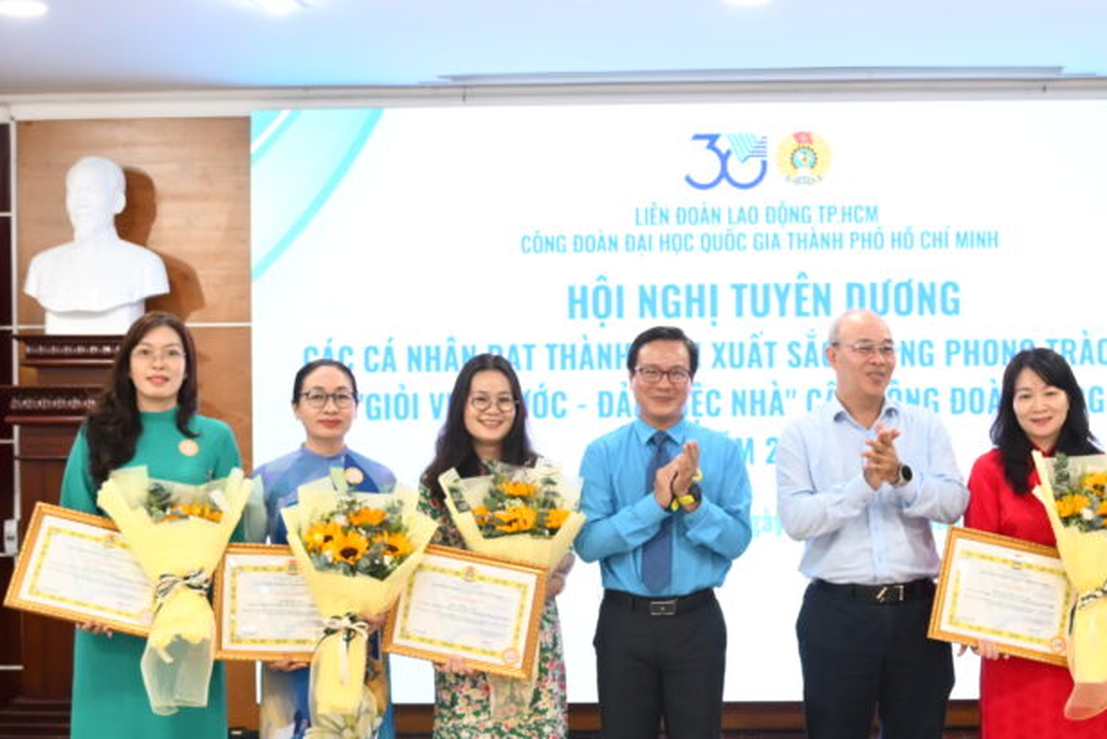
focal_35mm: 60
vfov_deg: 22.6
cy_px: 408
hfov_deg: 33.0
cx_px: 764
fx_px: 1846
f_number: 4
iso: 2500
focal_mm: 24
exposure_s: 1/250
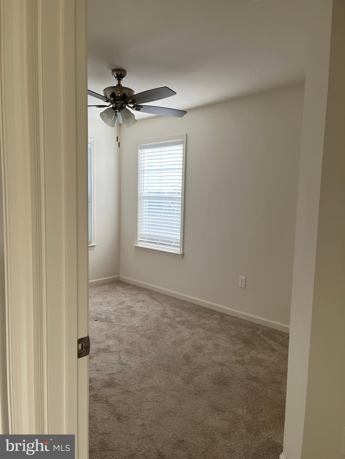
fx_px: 346
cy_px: 230
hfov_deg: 53.1
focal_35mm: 26
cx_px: 172
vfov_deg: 67.3
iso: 50
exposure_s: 1/301
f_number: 1.6
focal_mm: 5.1
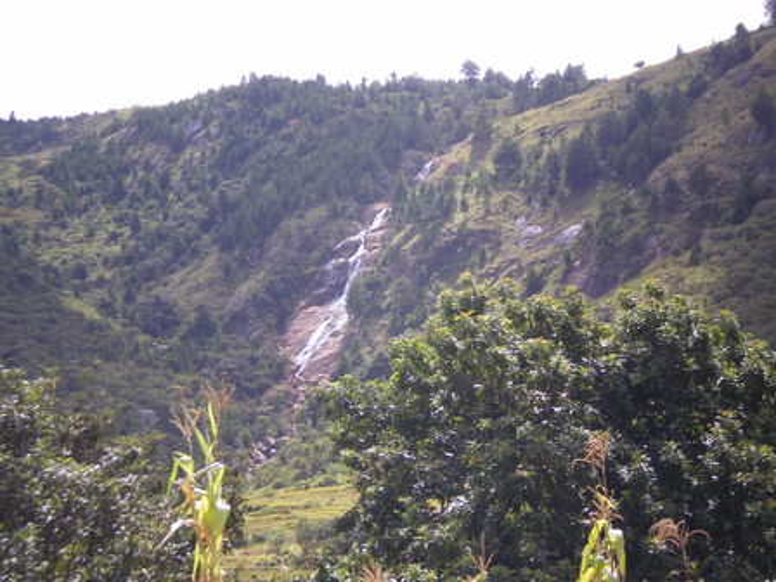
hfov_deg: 17.3
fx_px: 2556
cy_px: 291
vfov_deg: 13.0
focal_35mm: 114
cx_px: 388
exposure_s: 1/100
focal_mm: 18.9
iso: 64
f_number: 5.9
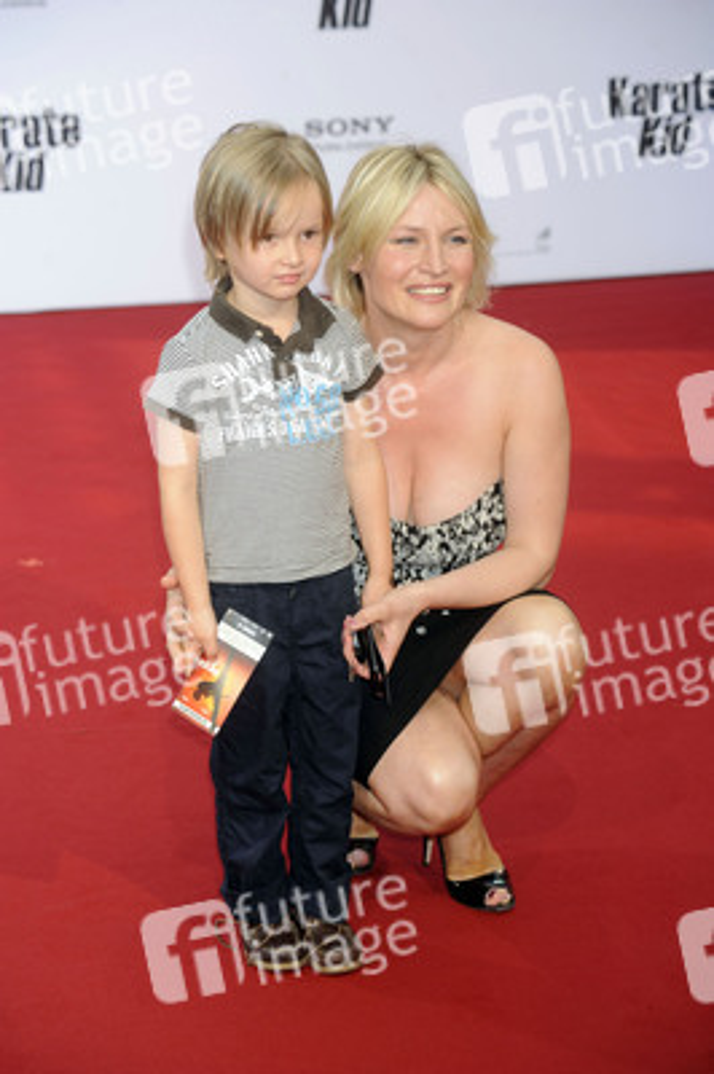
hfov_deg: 13.7
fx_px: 2980
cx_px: 357
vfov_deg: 20.4
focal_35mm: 100
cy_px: 537
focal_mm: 100
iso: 640
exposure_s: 1/250
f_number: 5.6
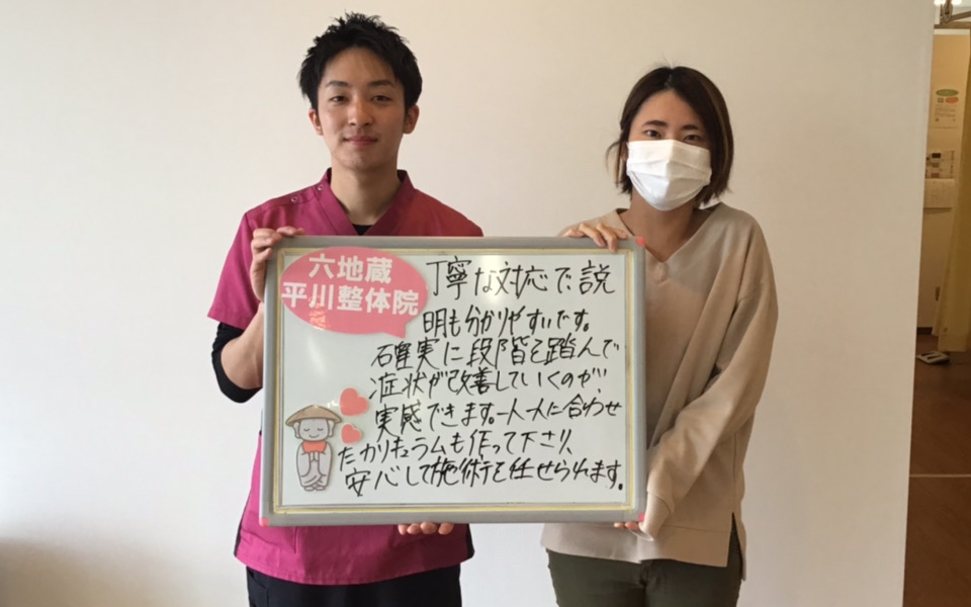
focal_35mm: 41
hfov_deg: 48.1
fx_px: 1085
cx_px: 535
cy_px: 294
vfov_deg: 31.2
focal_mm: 3.3
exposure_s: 1/40
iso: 25
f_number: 2.4
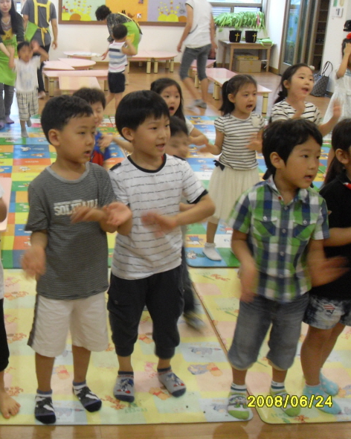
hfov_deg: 30.1
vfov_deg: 38.0
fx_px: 636
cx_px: 68
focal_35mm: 49
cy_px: 222
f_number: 2.8
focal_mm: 6.3
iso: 200
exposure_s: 1/20
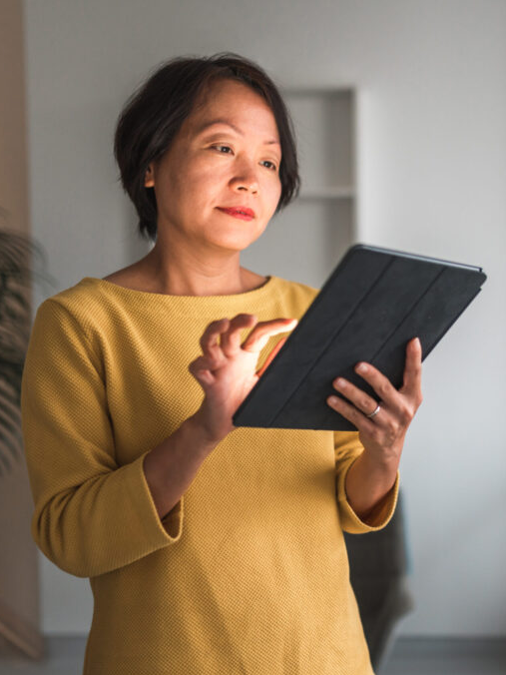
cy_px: 340
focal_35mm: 51
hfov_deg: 27.9
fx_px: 994
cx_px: 419
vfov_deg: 37.5
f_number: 1.4
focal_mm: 35
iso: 500
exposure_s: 1/125
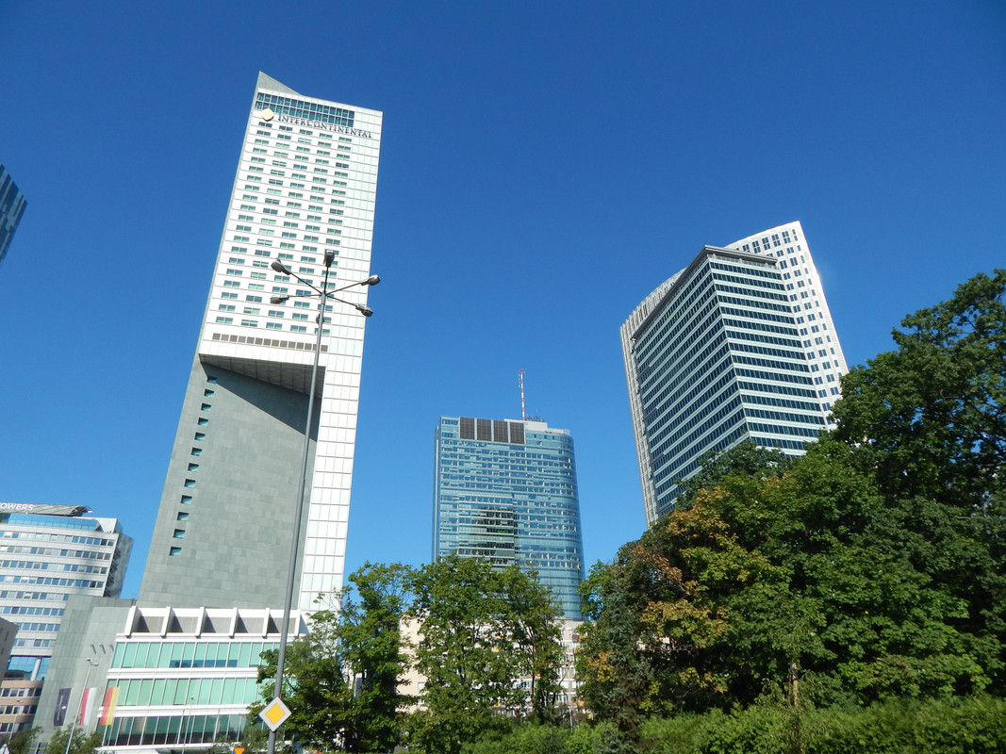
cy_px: 377
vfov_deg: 58.9
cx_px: 503
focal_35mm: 23
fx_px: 668
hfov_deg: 73.9
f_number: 6
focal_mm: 4
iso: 125
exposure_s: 1/640
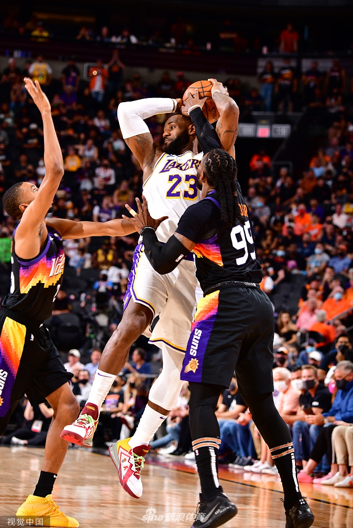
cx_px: 176
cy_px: 264
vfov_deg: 13.2
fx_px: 2279
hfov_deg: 8.9
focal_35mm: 155
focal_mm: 155
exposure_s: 1/250
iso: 320
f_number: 5.6
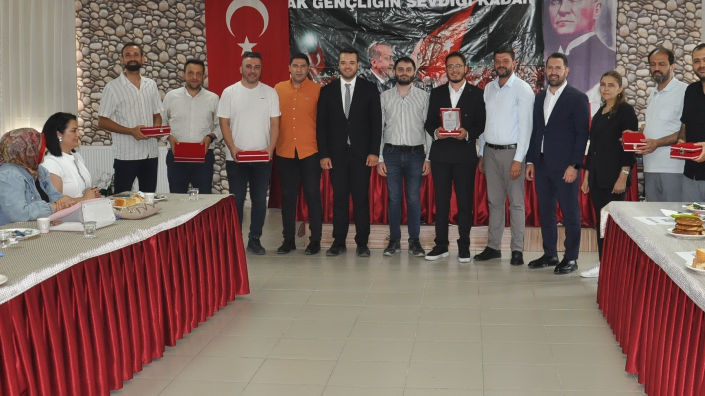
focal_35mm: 50
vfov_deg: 24.0
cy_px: 149
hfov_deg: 41.4
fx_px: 931
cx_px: 410
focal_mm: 21
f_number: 3.8
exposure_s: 1/60
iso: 800
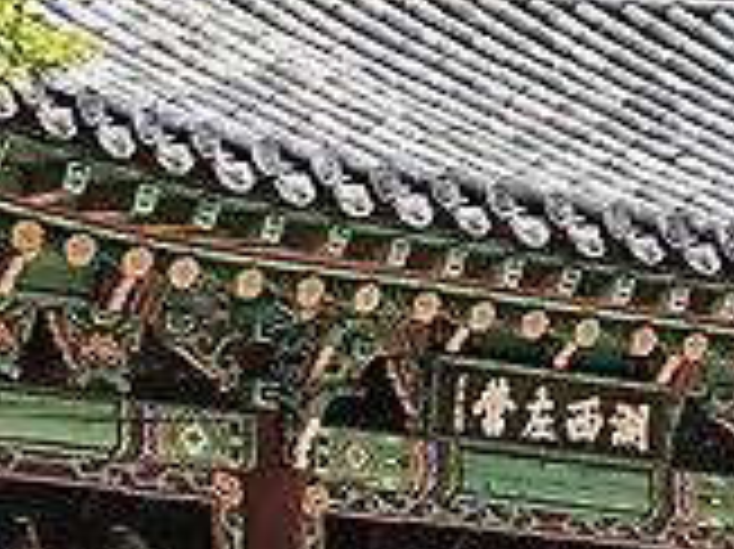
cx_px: 552
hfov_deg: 8.0
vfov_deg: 6.0
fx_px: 5255
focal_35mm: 248
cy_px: 189
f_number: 4.5
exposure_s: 1/400
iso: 100
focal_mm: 70
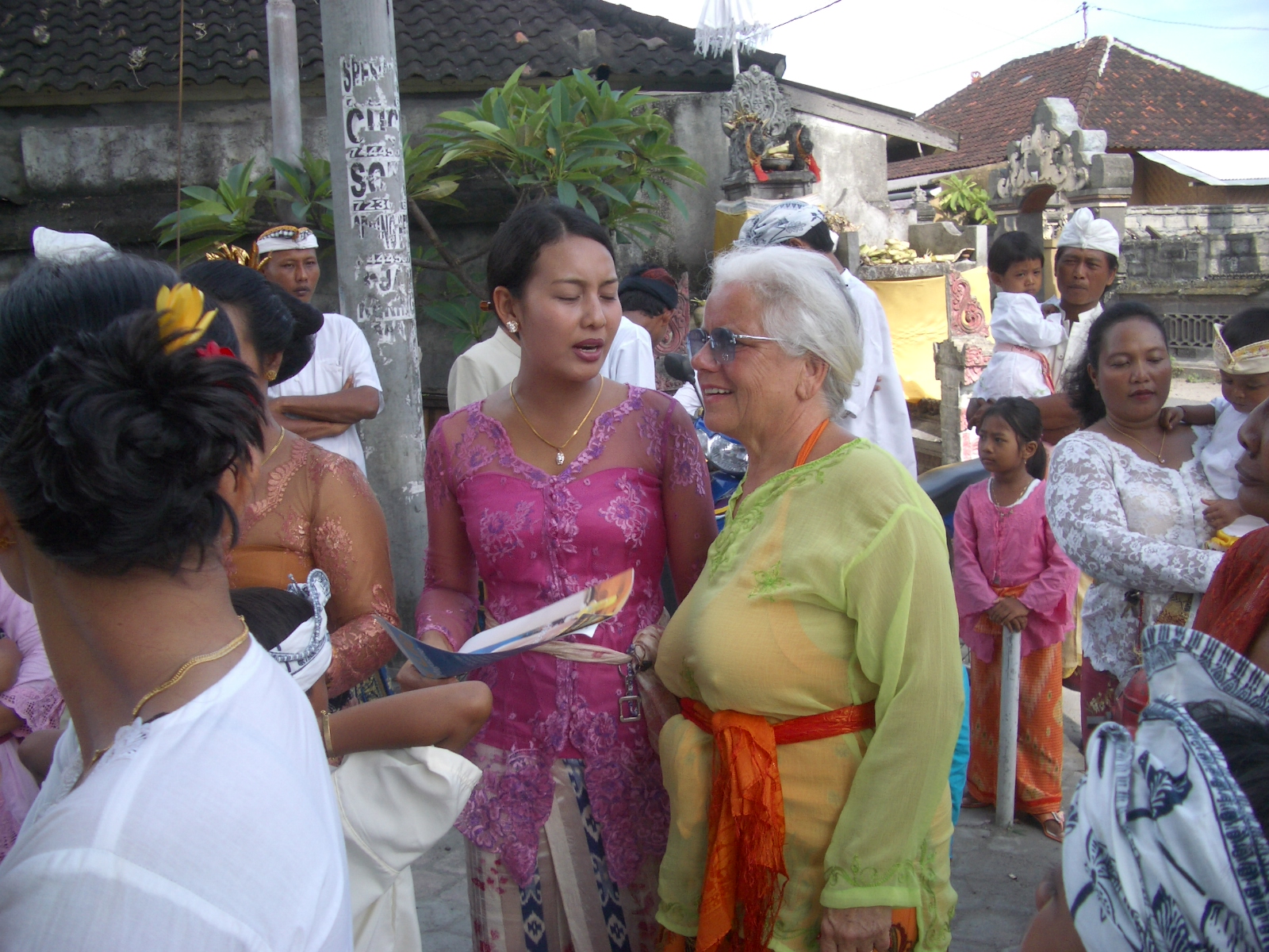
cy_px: 476
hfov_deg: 52.6
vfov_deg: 40.7
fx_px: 1283
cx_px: 634
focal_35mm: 35
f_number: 2.6
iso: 50
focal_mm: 5.8
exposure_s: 1/500
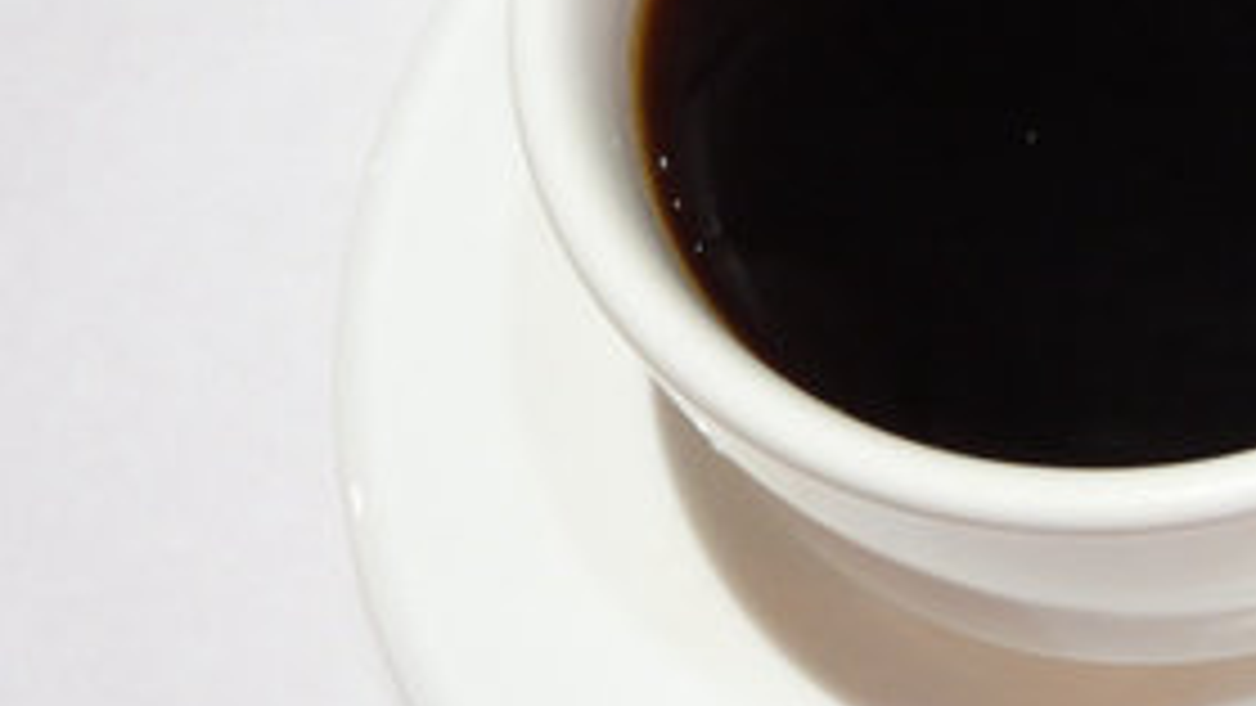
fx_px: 2098
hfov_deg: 30.2
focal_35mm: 63
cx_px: 1346
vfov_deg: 18.1
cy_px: -144
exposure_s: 1/4
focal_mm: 10.4
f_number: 9
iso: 800
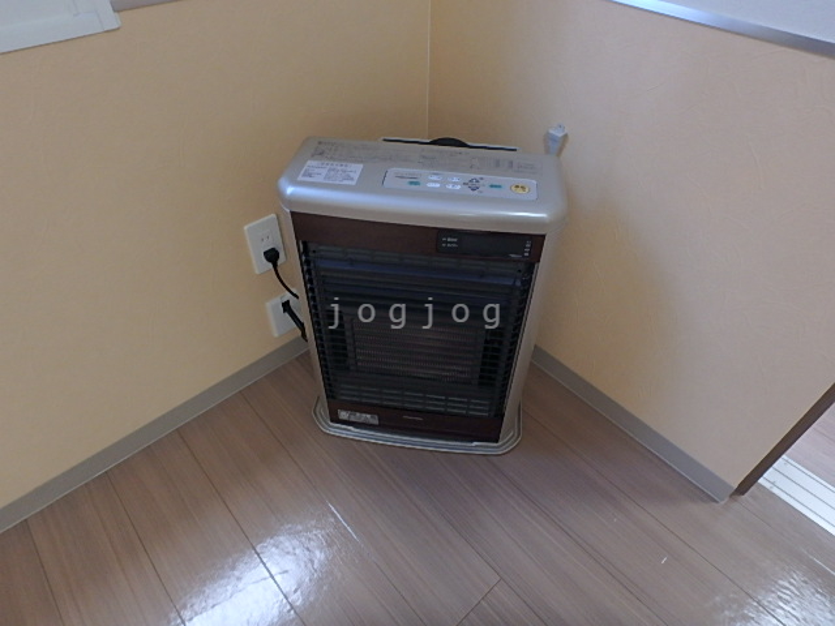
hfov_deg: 79.0
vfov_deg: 63.4
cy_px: 313
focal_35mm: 21
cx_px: 418
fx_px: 507
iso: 250
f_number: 3.5
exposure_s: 1/30
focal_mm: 3.7
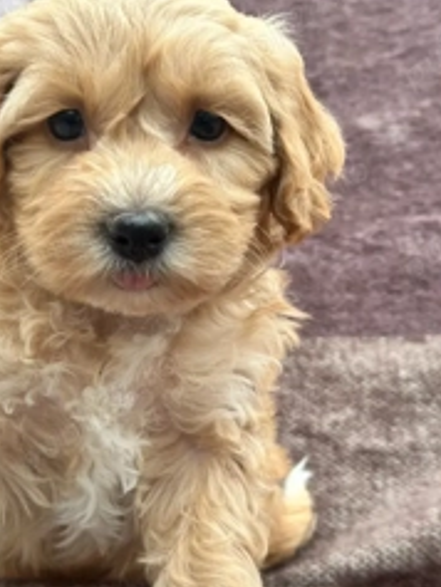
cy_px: 250
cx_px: 146
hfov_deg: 18.2
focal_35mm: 81
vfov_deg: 24.1
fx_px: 1375
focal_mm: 6.86
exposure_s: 1/159
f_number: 1.78
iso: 50
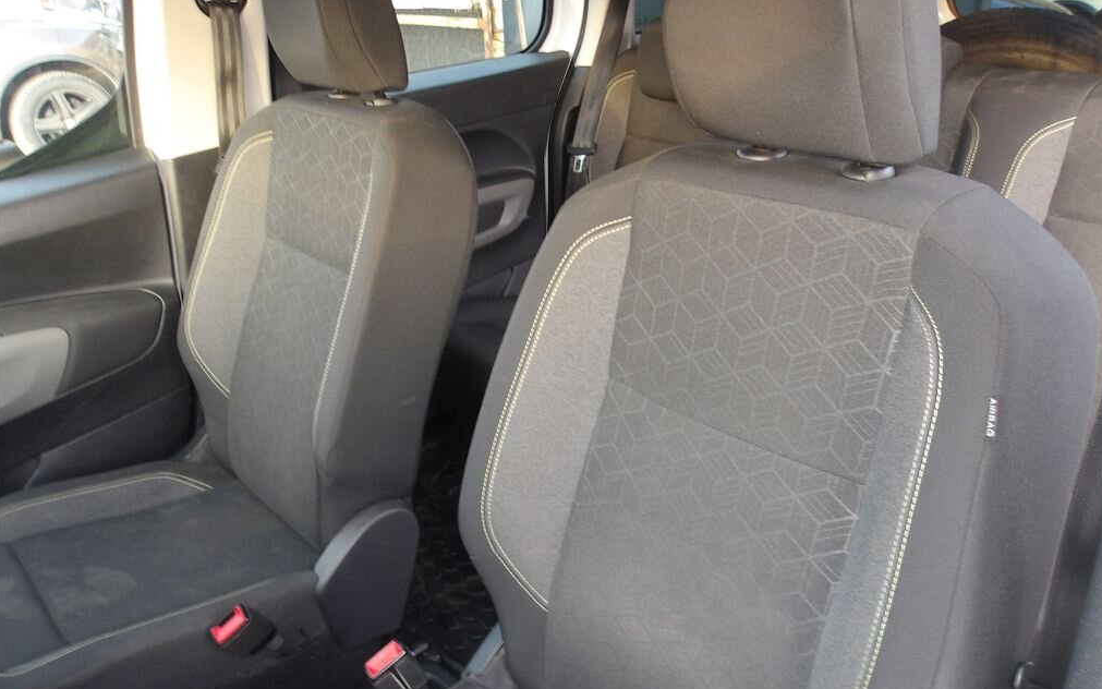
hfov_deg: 64.6
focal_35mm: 29
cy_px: 347
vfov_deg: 43.2
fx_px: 871
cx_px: 555
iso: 200
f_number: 3
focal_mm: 4.9
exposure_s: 1/19
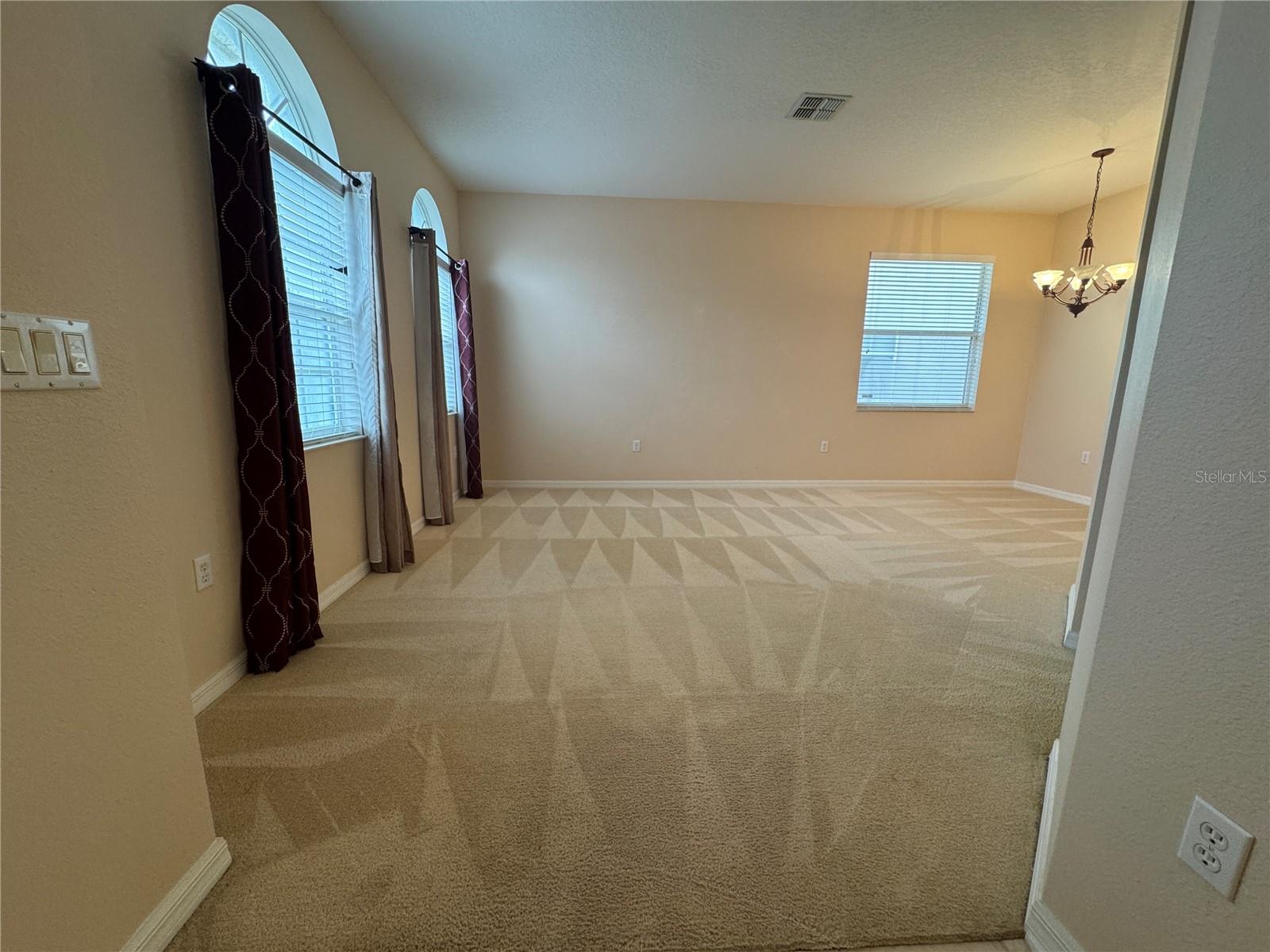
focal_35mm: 14
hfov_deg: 102.1
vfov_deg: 85.7
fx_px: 514
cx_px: 635
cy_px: 476
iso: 160
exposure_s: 1/60
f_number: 2.2
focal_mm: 2.22
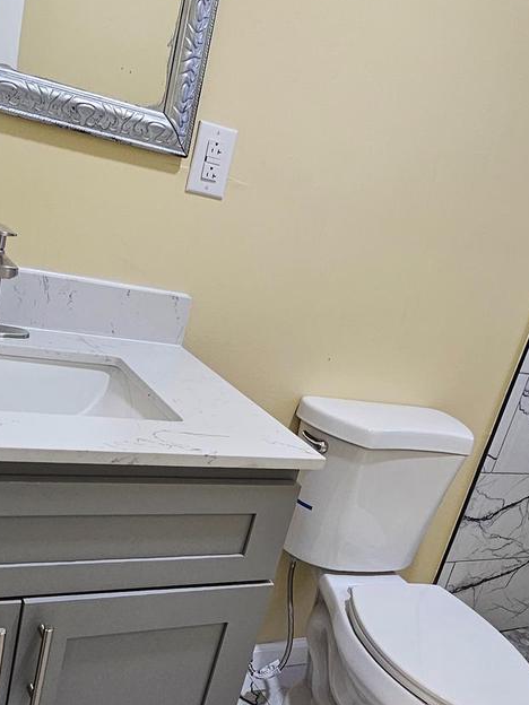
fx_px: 652
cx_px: 239
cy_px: 453
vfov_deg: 55.9
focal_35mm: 32
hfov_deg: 44.1
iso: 160
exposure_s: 1/60
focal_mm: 2.2
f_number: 2.2
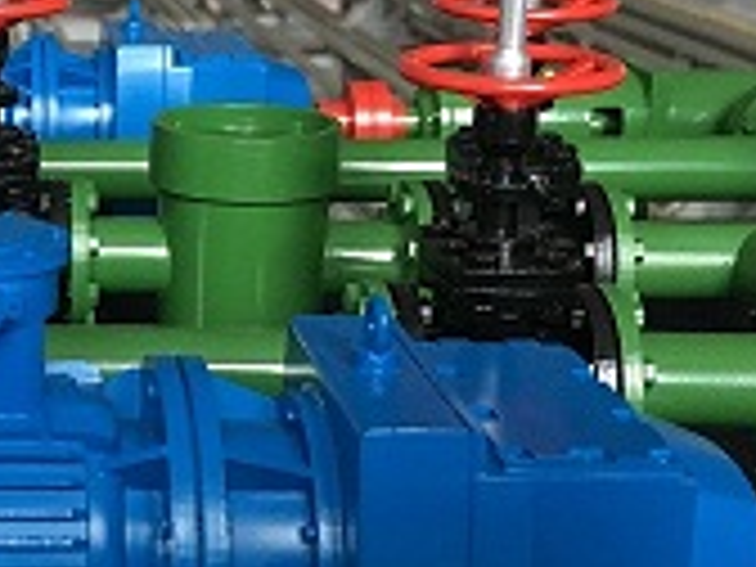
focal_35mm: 87
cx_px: -158
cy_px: 238
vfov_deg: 17.0
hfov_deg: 20.9
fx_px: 1900
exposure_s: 1/20
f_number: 2.2
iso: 200
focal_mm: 4.15
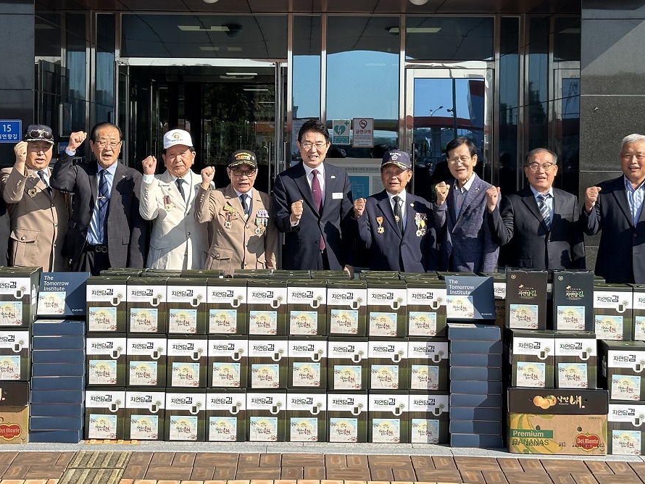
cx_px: 294
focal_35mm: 69
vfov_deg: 21.2
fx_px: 1286
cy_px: 151
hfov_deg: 28.1
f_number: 1.78
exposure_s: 1/2160
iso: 64
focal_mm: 6.86
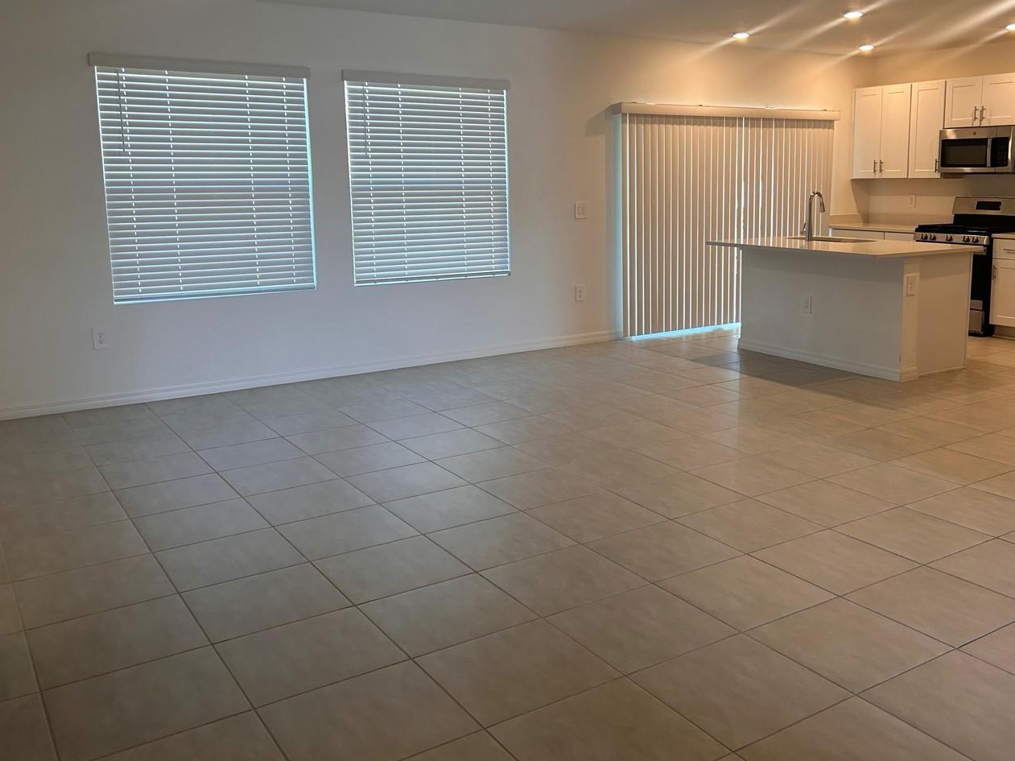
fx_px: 967
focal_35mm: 33
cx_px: 600
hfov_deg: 55.0
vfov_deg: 42.8
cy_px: 316
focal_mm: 5.7
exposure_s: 1/120
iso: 80
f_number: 1.5
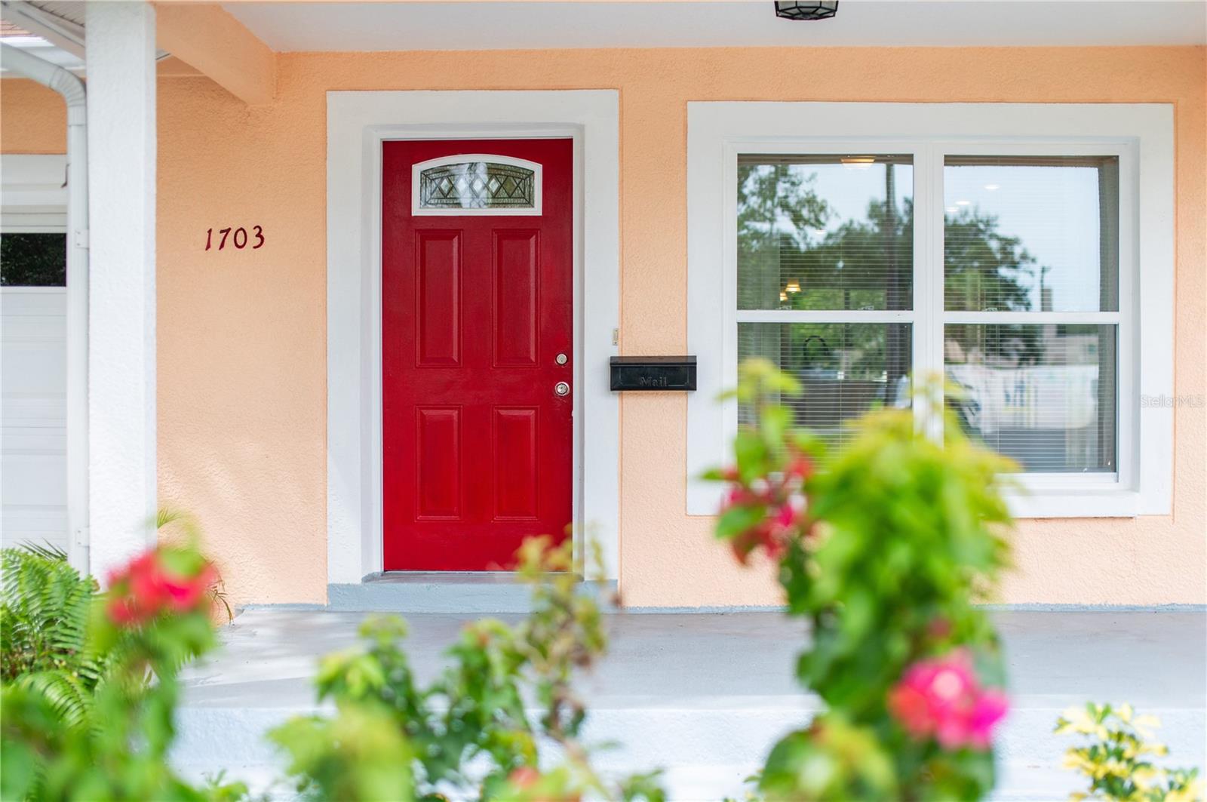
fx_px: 1674
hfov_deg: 39.6
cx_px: 604
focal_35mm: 50
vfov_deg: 26.9
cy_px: 401
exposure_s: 1/8000
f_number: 2.2
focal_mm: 50
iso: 800
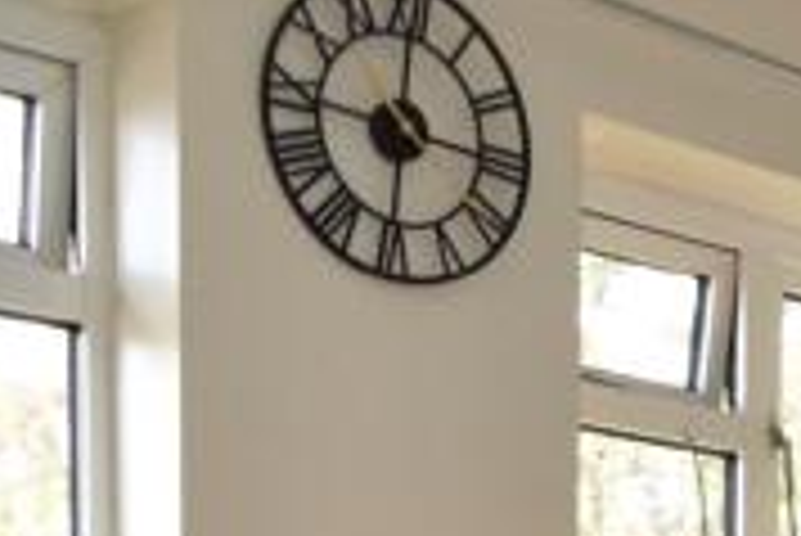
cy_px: 1025
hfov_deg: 20.4
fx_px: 2113
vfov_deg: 12.8
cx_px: 891
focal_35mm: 95
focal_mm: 11
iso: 800
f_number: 5
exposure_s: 1/100
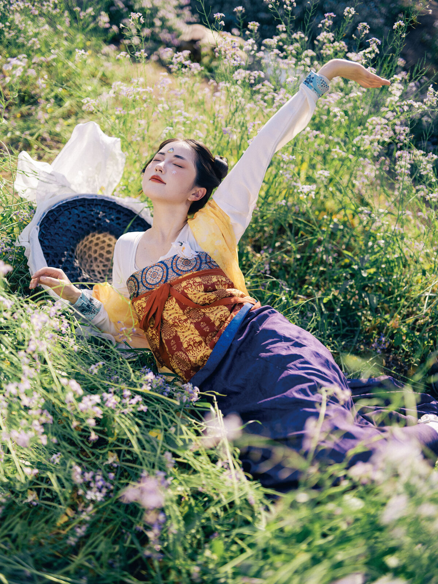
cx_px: 219
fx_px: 675
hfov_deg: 36.0
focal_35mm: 40
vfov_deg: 46.8
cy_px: 292
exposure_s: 1/4000
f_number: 1.8
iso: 250
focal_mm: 50
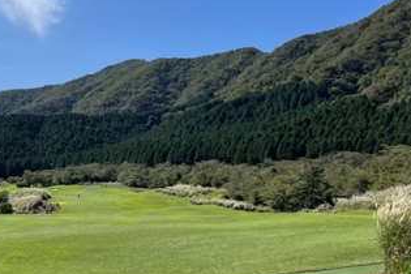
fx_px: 628
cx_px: 65
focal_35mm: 55
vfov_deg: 24.6
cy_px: 163
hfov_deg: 34.8
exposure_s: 1/4651
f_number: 1.6
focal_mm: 4.2
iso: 32
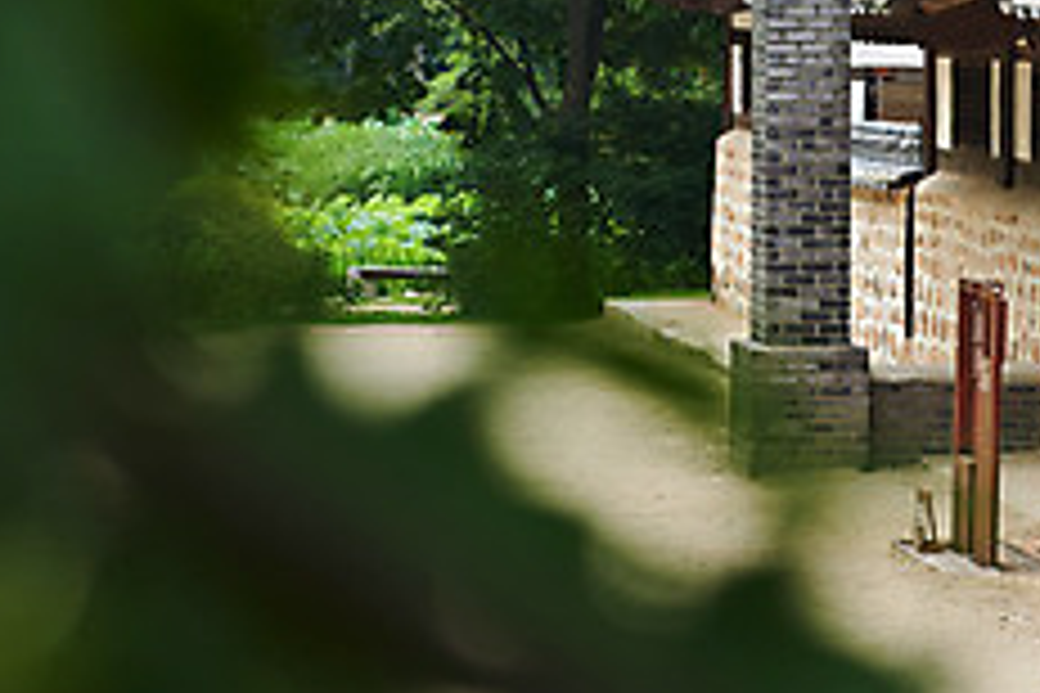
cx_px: 795
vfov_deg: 9.4
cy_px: 32
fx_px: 4189
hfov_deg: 14.1
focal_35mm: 145
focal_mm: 56
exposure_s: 1/1250
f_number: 4.5
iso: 640
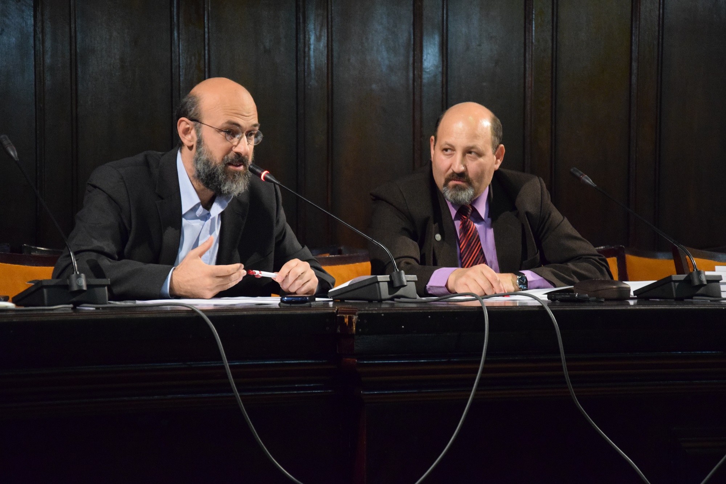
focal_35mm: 128
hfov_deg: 16.1
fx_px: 2571
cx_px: 363
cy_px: 242
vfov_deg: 10.8
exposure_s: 1/30
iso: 5000
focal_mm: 85
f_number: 5.6
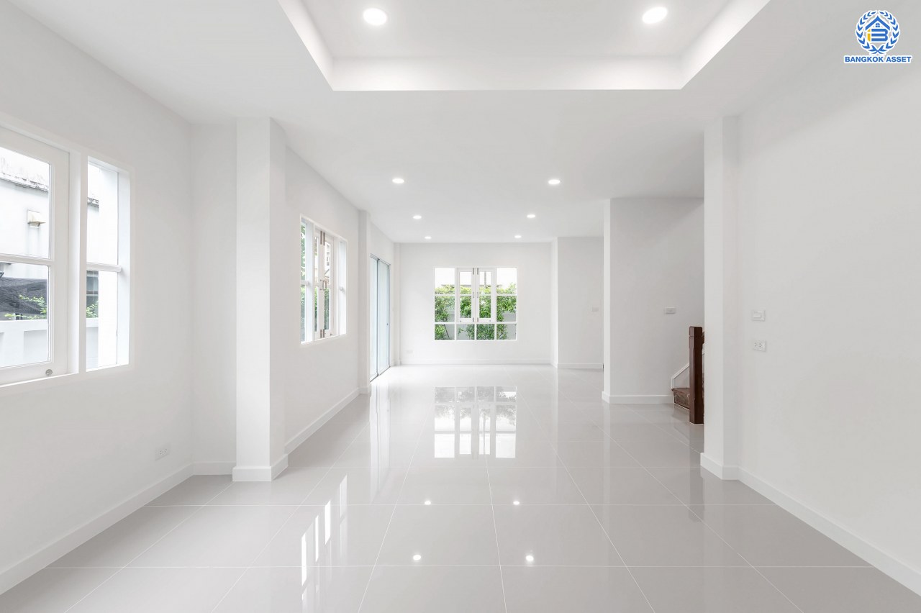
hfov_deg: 96.8
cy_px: 306
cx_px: 460
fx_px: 409
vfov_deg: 73.7
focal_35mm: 16
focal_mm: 16
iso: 100
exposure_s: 1/320
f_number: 4
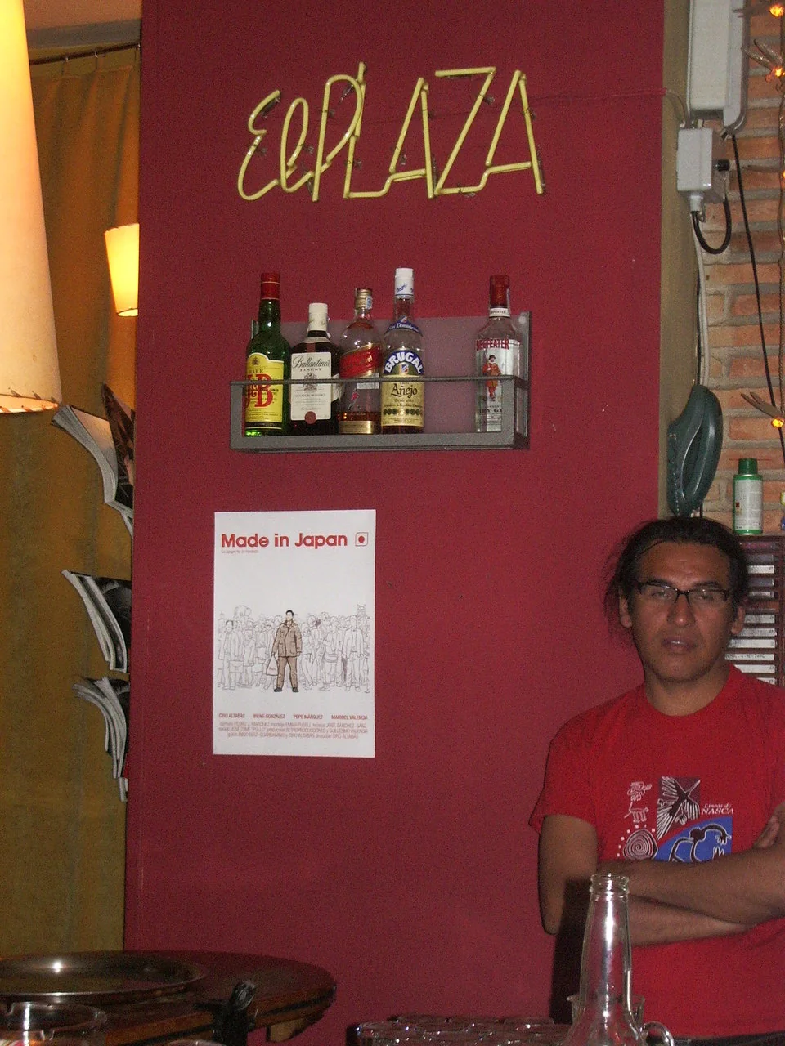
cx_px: 392
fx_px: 2238
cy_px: 523
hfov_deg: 19.9
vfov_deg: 26.3
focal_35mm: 74
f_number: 3.9
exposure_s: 1/50
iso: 200
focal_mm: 12.2
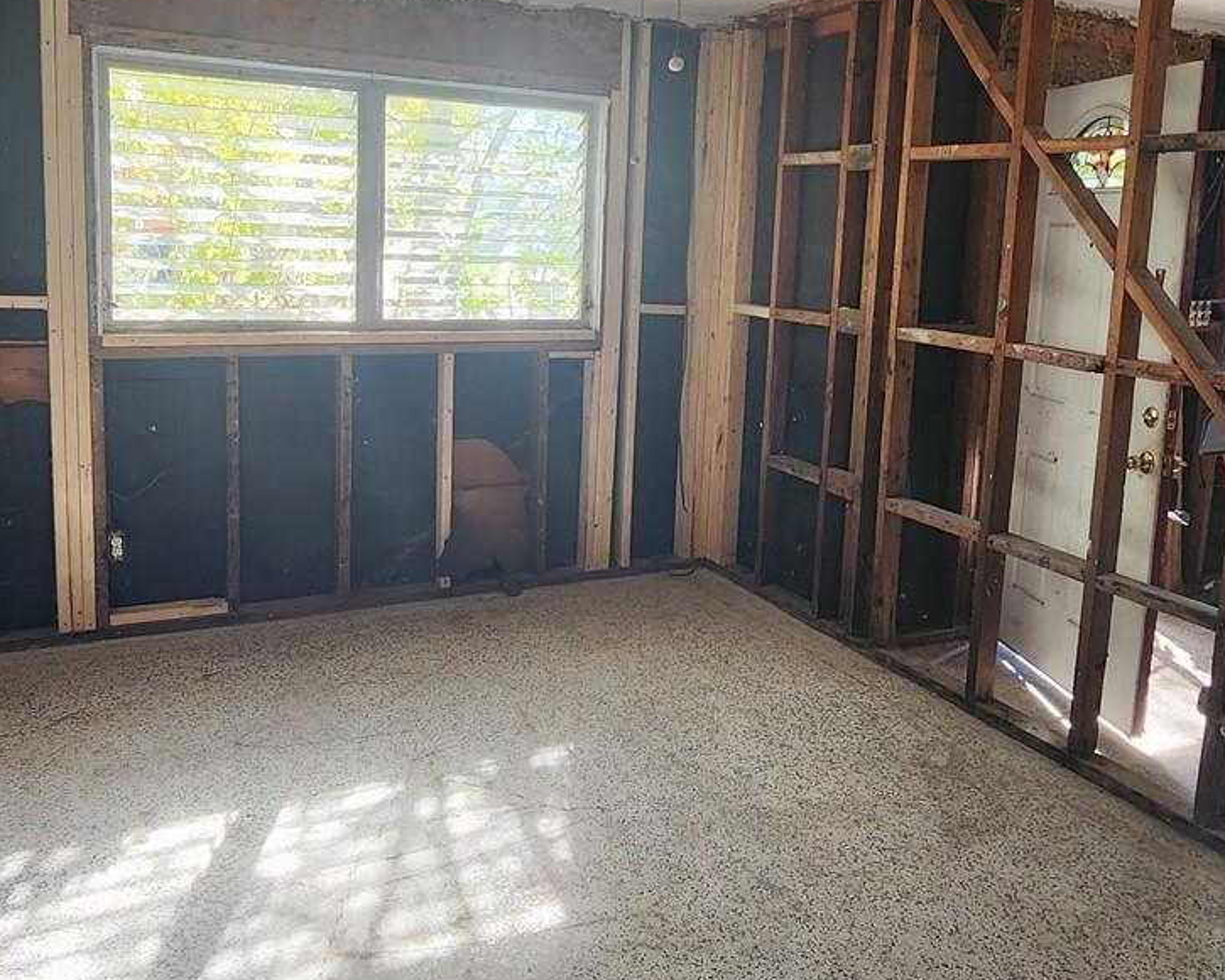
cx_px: 618
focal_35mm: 28
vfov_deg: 51.0
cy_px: 367
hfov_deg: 62.2
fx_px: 1015
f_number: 2.2
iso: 200
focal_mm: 2.2
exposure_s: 1/60
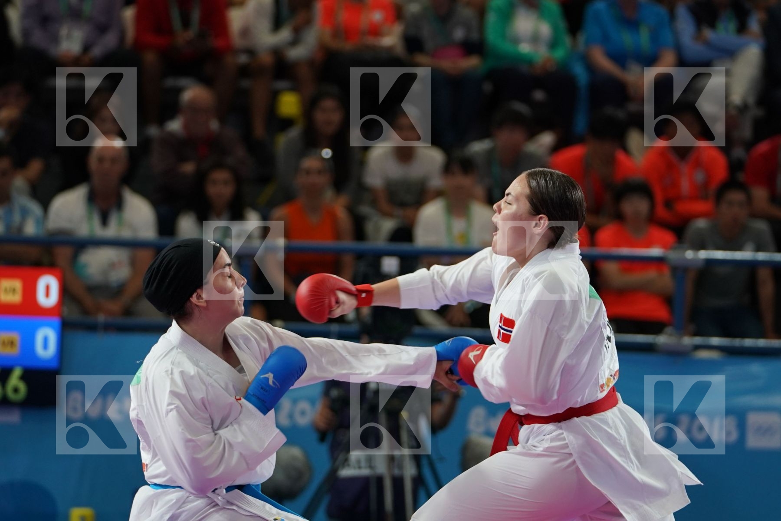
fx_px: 4642
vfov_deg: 6.4
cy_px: 260
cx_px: 390
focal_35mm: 214
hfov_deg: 9.6
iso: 1000
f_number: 2.8
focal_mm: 143
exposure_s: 1/1000
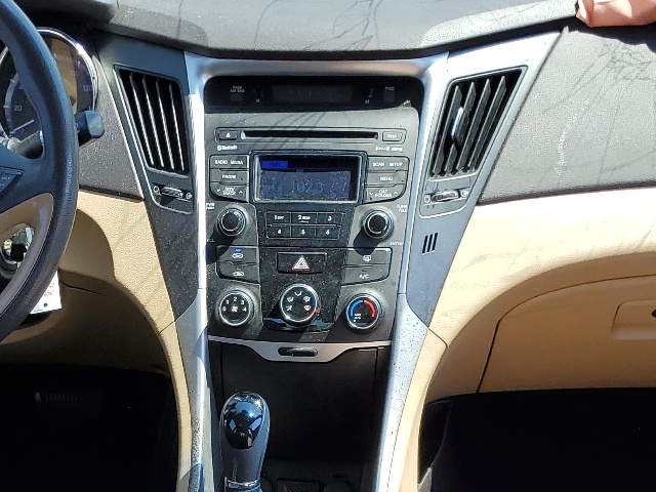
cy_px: 534
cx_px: 213
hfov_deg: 29.6
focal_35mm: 65
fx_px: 1232
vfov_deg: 21.5
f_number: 1.5
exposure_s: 1/714
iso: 50
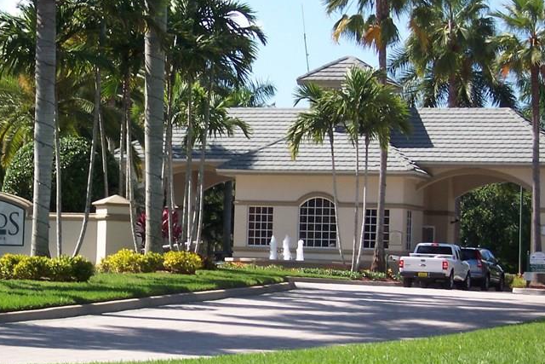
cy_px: 169
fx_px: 2241
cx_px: 141
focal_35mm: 148
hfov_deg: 13.8
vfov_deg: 9.3
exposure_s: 1/250
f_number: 5.6
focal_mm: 14.8
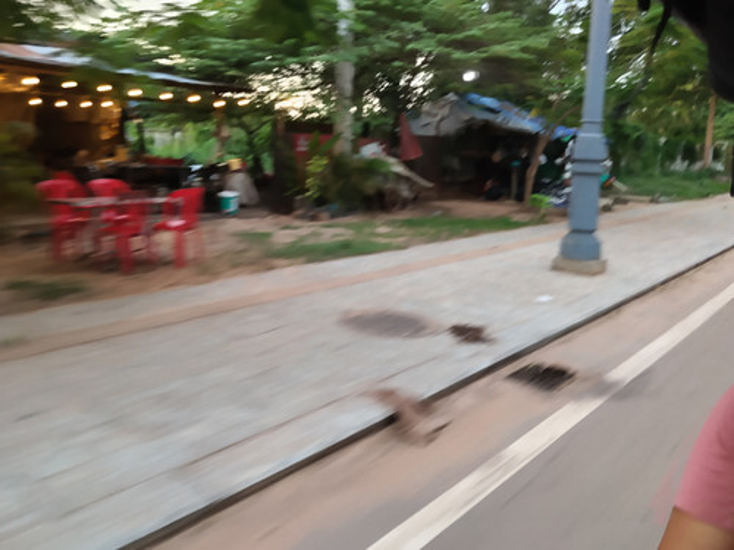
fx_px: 615
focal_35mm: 29
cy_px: 275
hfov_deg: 61.7
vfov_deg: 48.2
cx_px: 367
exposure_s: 1/50
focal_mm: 4.22
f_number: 1.8
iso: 100
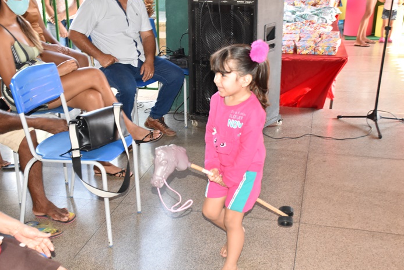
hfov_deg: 43.6
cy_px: 151
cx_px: 186
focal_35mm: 45
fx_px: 505
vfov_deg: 29.8
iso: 1250
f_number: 5.6
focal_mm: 26
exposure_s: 1/160
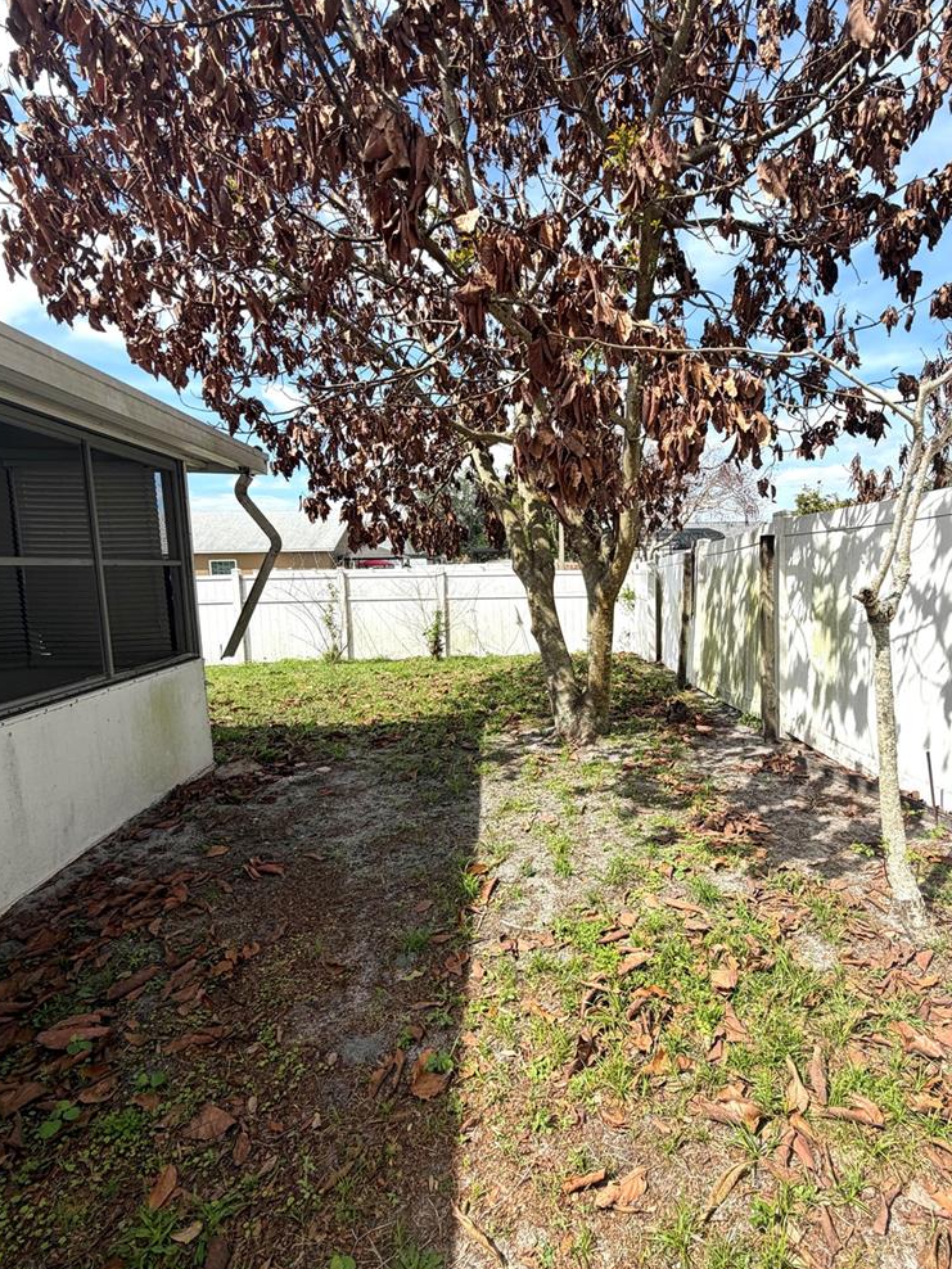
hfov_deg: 74.0
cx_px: 564
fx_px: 623
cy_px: 641
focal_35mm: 17
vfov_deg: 91.0
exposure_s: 1/770
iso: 25
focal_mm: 2.22
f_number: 2.2
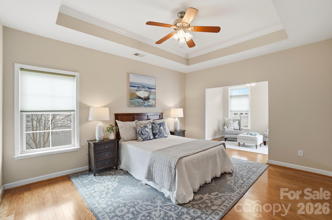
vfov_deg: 77.2
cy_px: 110
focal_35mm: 15
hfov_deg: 100.4
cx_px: 166
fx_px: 138
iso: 100
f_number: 4
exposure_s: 1/250
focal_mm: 10
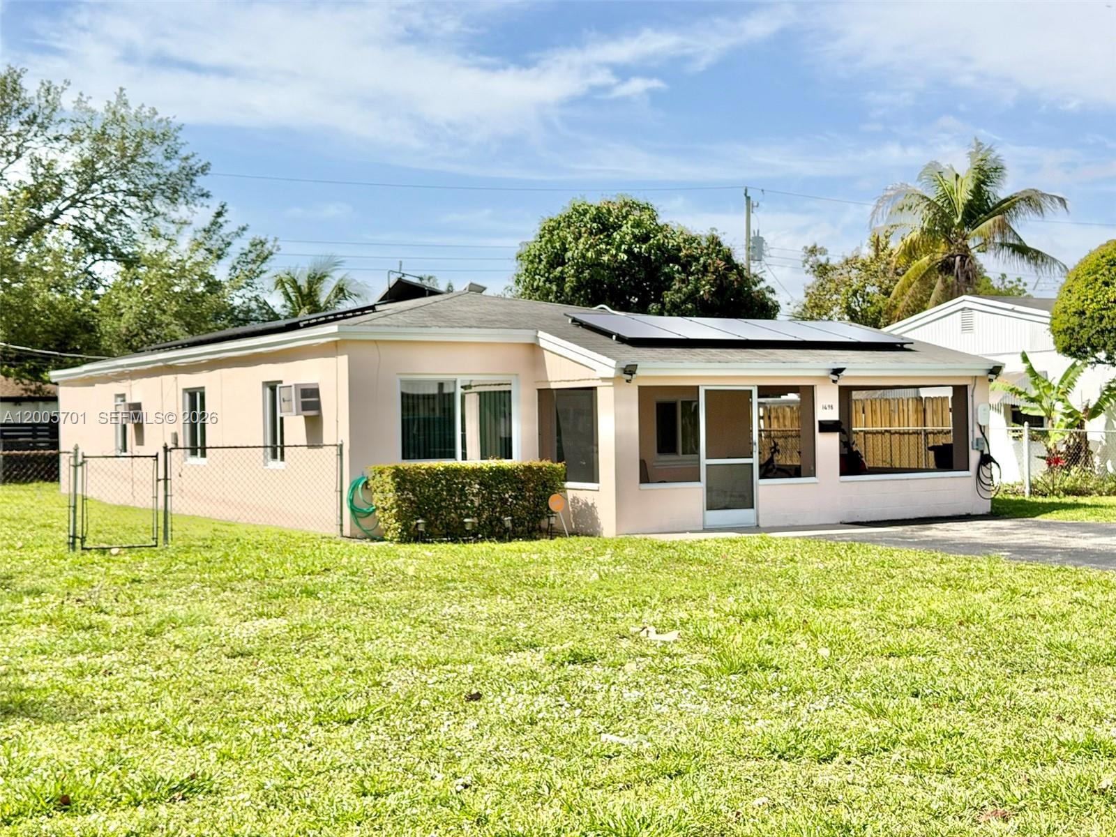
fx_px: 1547
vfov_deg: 30.3
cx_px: 558
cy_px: 418
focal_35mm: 48
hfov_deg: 39.7
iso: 64
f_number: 1.78
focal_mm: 6.76
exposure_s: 1/4329
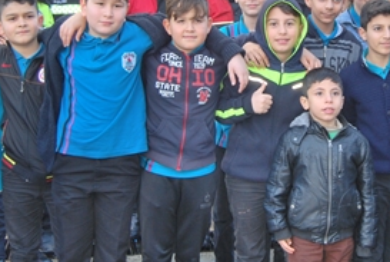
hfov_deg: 26.1
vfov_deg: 17.7
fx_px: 836
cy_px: 68
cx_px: 271
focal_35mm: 77
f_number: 3.8
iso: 125
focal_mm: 20
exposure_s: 1/125
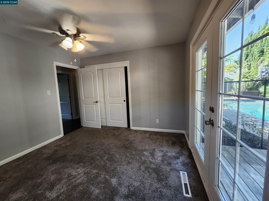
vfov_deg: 89.9
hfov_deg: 106.2
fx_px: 101
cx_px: 134
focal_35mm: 13
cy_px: 100
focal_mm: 1.74
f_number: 2.2
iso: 64
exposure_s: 1/60
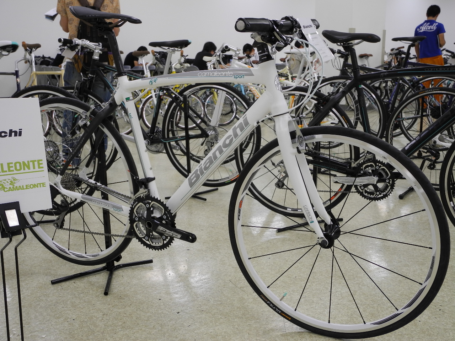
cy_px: 170
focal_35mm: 41
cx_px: 228
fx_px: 539
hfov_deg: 45.8
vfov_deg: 35.1
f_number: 3.2
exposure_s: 1/50
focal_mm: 8.8
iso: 100
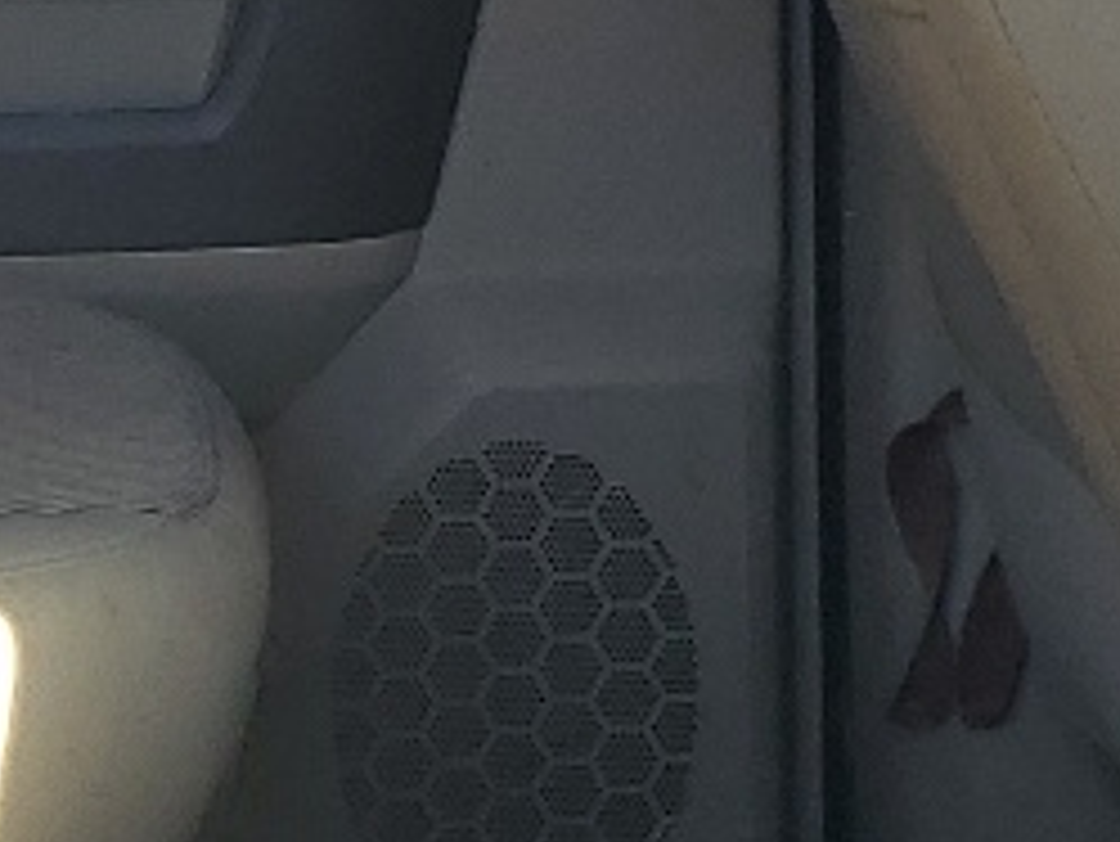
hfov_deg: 11.5
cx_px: -414
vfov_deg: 8.9
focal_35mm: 167
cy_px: 635
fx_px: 5406
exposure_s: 1/233
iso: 50
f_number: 1.5
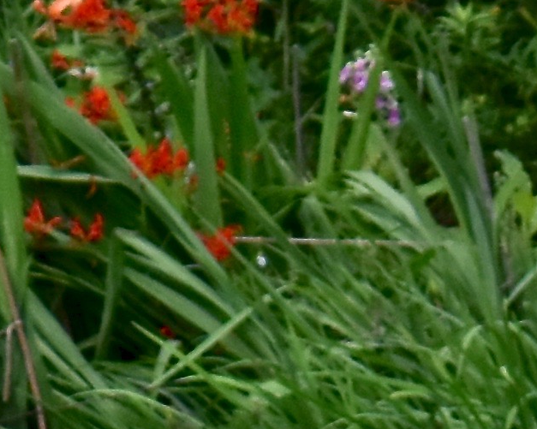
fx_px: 11779
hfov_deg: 2.5
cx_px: -1872
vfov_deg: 2.1
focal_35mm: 741
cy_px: 204
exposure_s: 1/250
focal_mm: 55
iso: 720
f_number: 5.6
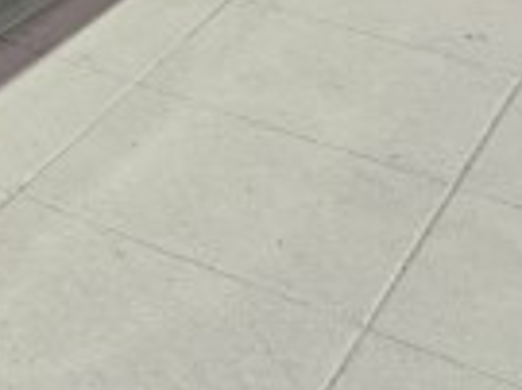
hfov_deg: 14.6
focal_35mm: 109
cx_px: -549
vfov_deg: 12.5
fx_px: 1642
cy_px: -286
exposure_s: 1/100
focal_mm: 6.3
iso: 125
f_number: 1.7
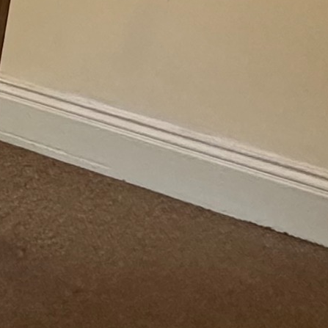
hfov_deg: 15.0
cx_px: -338
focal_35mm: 93
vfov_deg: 18.2
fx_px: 997
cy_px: -1
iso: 400
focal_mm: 2.22
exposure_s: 1/50
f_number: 2.2
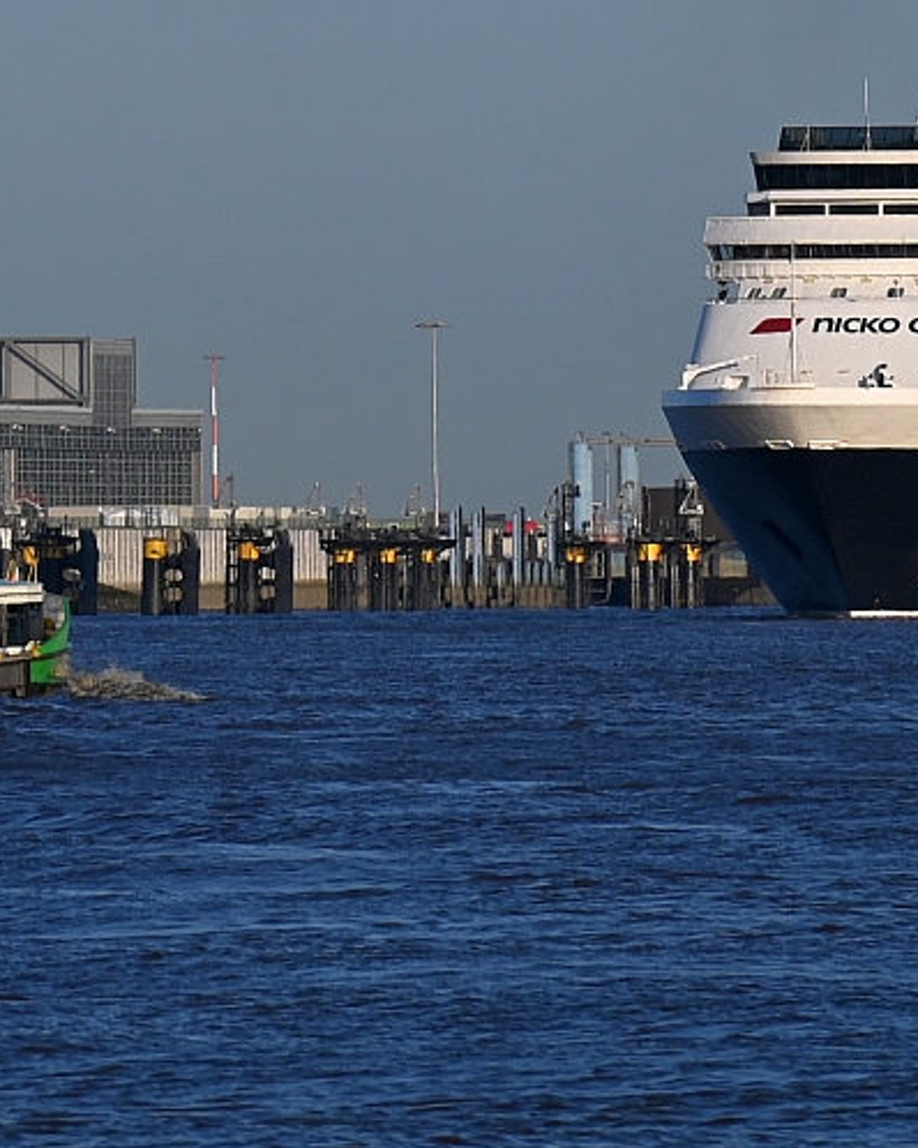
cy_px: 384
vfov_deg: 8.3
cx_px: 521
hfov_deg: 6.7
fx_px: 7884
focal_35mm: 232
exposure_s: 1/640
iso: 100
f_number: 6.3
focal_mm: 120
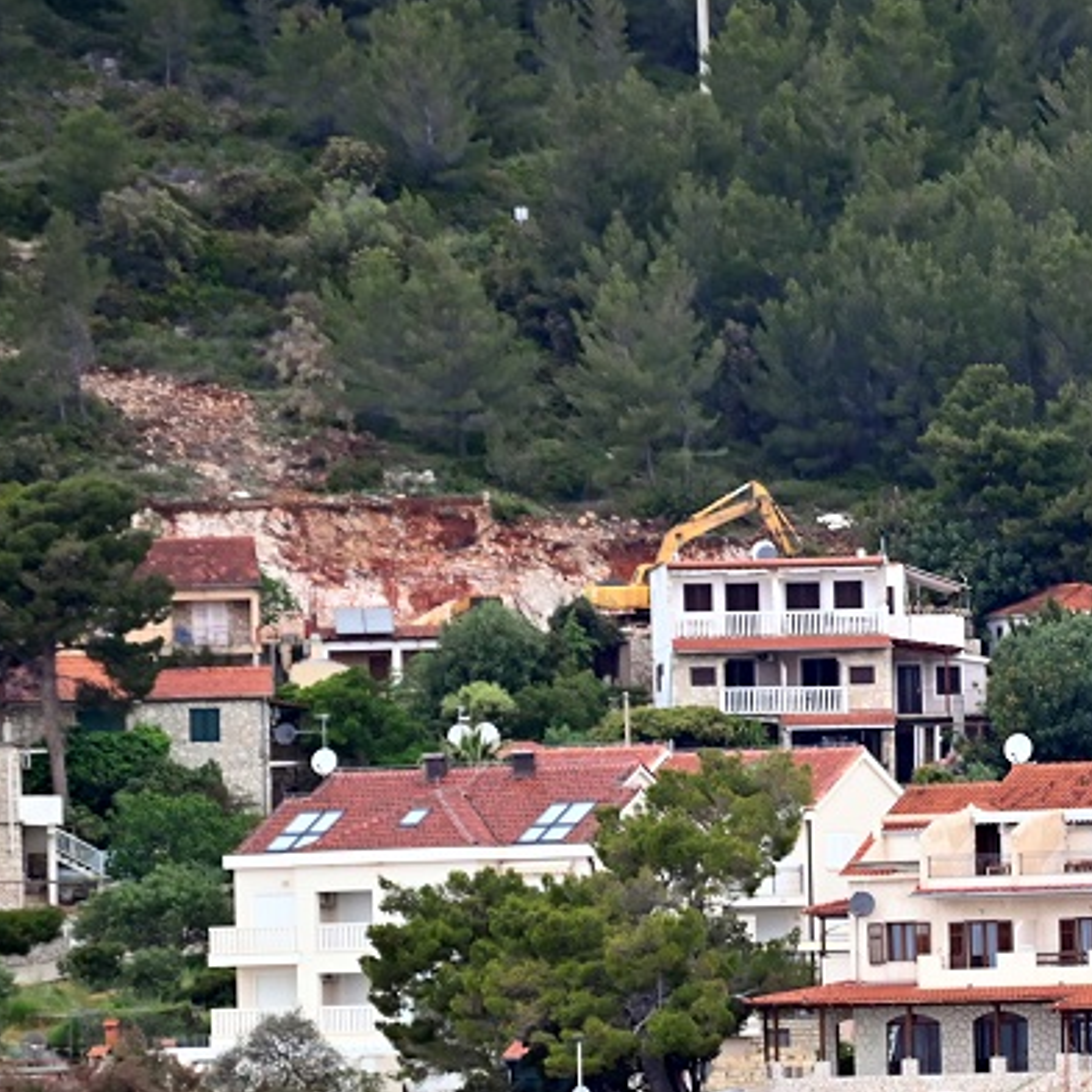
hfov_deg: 3.2
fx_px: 19808
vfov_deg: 3.2
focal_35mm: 555
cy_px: 606
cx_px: 1053
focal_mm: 270
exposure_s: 1/500
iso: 1250
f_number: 5.6
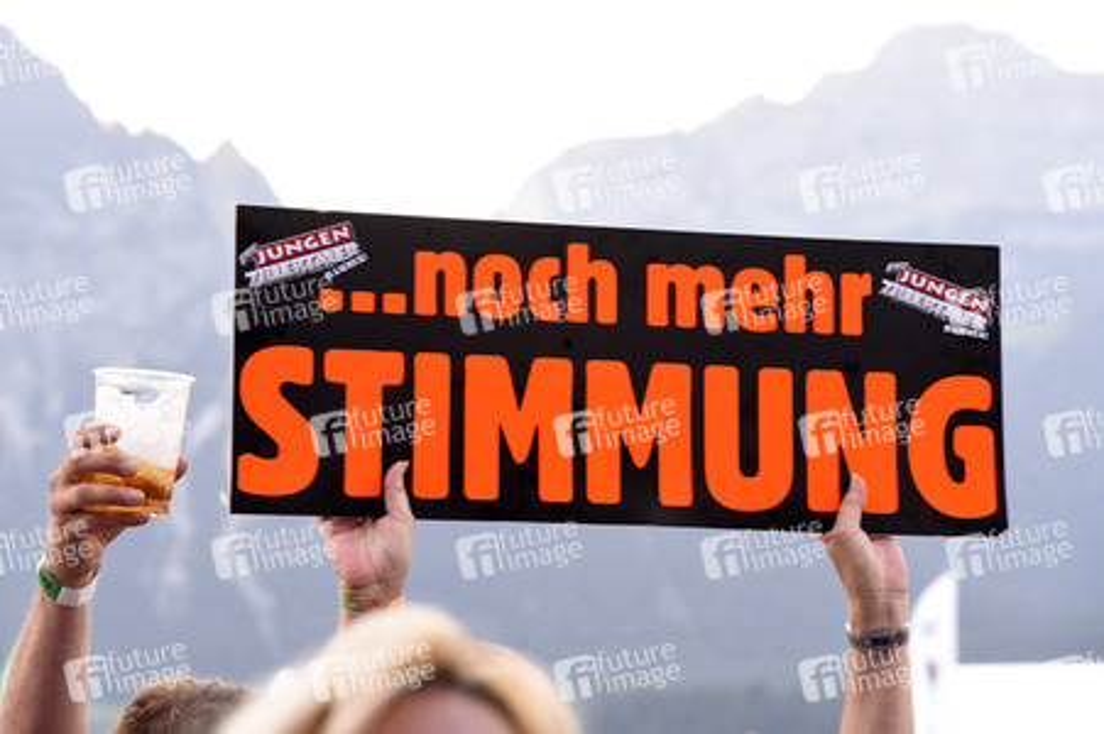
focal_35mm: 120
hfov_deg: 17.1
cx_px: 552
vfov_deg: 11.4
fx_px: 3677
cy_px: 367
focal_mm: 120
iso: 1000
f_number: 6.3
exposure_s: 1/160
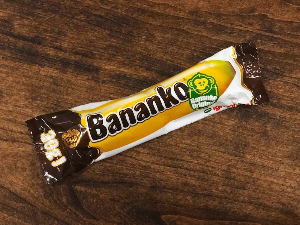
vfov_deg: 28.1
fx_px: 451
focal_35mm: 52
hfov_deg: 36.8
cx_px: 150
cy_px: 112
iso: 250
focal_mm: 6
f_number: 2.4
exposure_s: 1/8
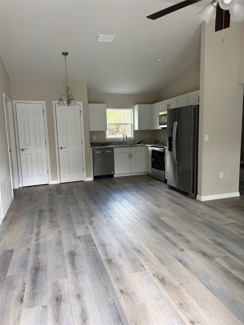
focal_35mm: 24
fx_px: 226
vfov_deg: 71.6
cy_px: 162
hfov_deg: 56.8
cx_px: 122
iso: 200
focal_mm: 6.76
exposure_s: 1/121
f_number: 1.78
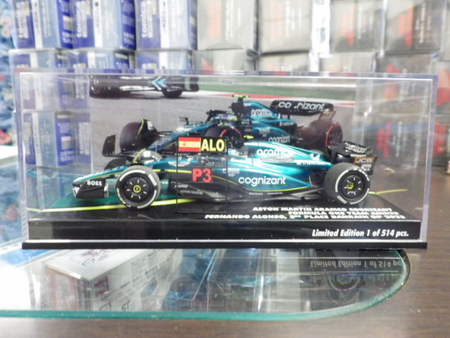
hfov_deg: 65.3
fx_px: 351
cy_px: 169
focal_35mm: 27
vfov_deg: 51.4
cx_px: 225
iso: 1000
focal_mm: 4.9
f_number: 3.2
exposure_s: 1/25
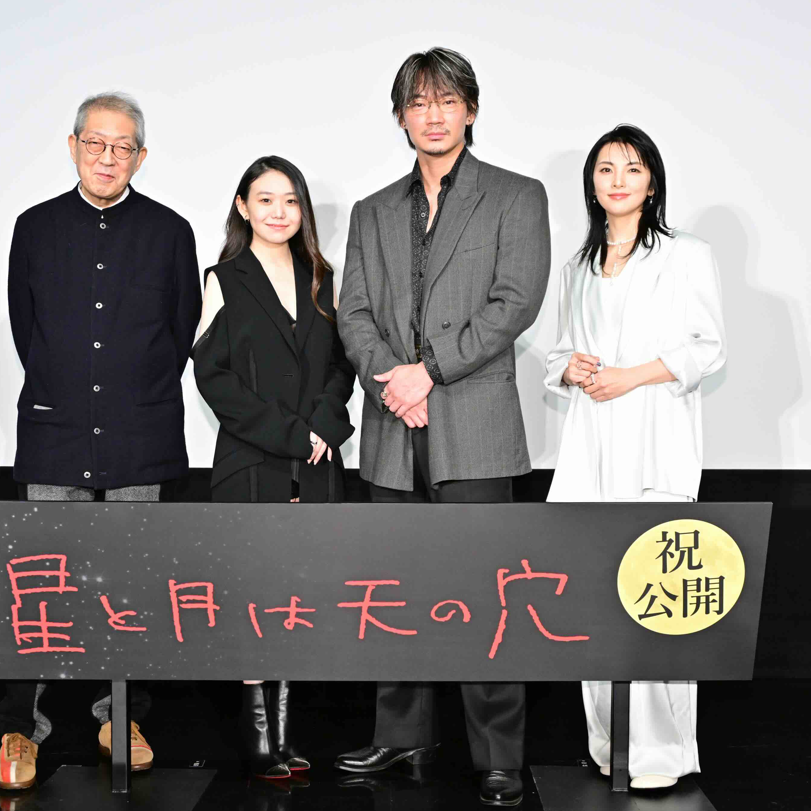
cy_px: 402
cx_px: 390
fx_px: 1378
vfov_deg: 32.8
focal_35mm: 52
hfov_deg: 32.8
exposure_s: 1/200
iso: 2500
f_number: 5
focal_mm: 40
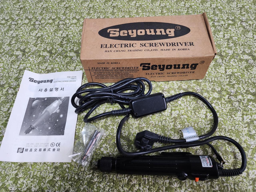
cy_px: 96
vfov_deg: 58.9
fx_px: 170
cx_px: 128
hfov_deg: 73.9
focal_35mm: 23
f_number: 1.8
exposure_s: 1/120
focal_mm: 6.4
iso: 400
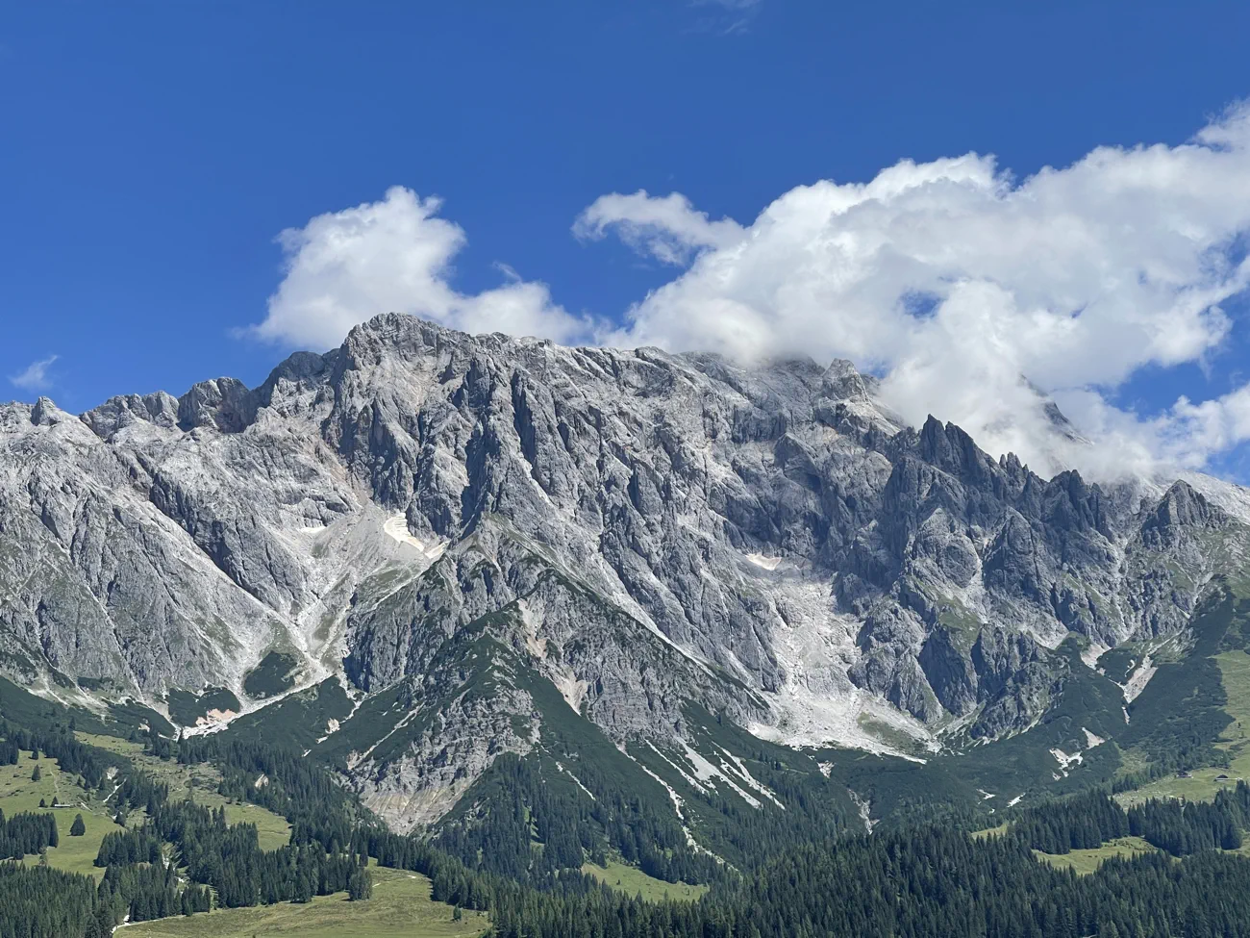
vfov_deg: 22.9
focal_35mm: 64
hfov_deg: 30.3
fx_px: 2311
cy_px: 469
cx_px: 625
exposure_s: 1/1531
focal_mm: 7.5
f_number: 2.2
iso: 20
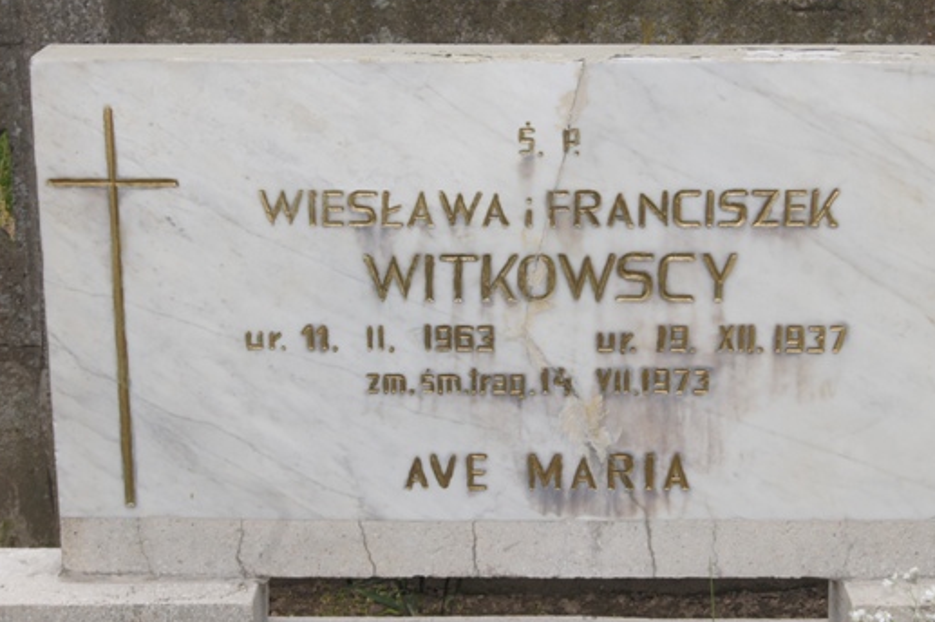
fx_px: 2170
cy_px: 275
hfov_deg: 24.3
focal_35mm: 84
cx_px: 552
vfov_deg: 16.3
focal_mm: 45
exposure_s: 1/160
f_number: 13
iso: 200
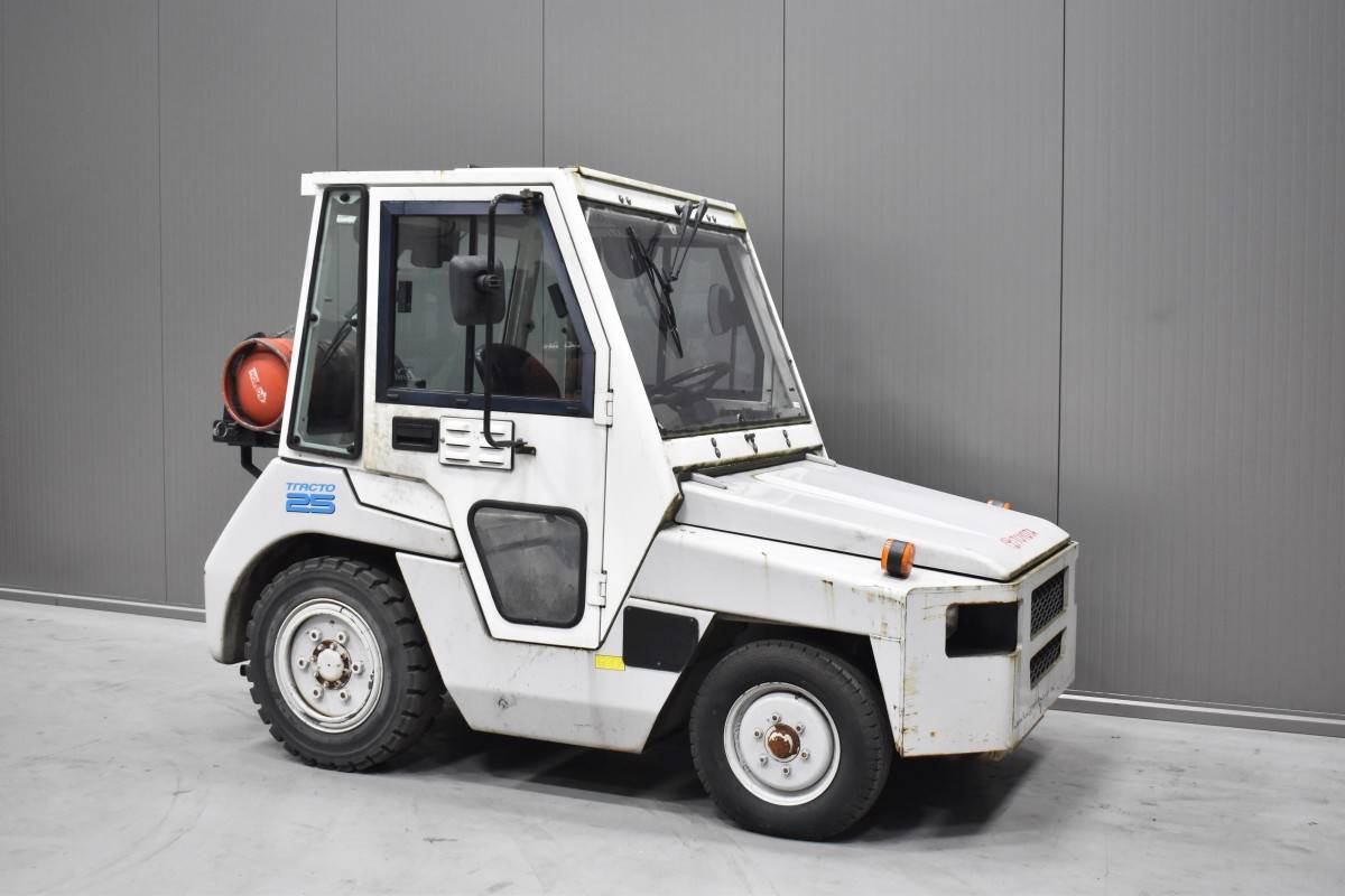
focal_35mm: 39
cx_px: 672
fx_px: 1457
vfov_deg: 34.2
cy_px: 448
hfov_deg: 49.6
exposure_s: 1/80
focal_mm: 26
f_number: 4.5
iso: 1600
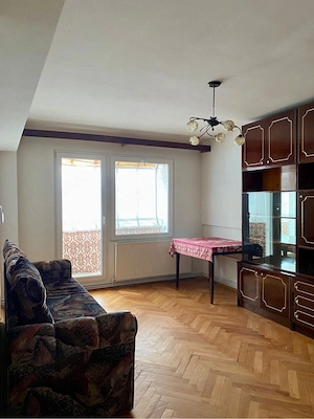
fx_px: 314
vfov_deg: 67.3
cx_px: 157
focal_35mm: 26
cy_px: 210
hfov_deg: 53.1
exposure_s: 1/50
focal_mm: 4.25
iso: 250
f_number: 1.8
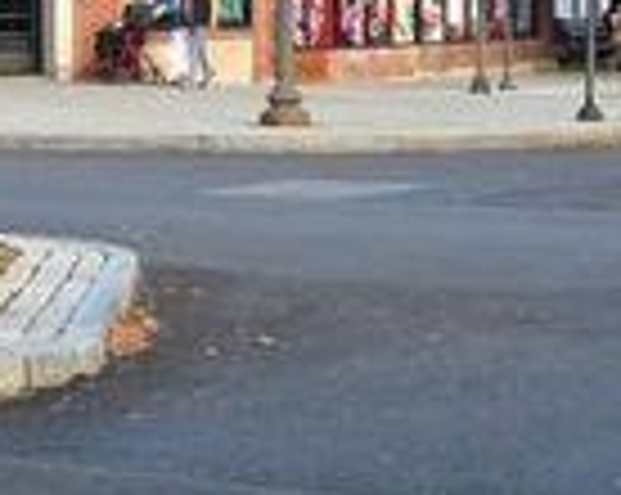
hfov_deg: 12.1
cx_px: 108
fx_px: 2918
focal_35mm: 159
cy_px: -212
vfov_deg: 9.5
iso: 200
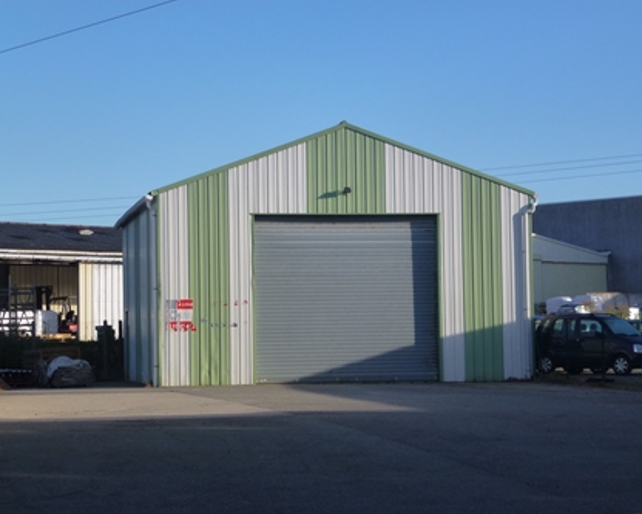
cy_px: 258
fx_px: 1920
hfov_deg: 19.0
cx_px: 318
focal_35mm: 101
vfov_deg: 15.2
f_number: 5
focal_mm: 17.3
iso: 160
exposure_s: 1/500
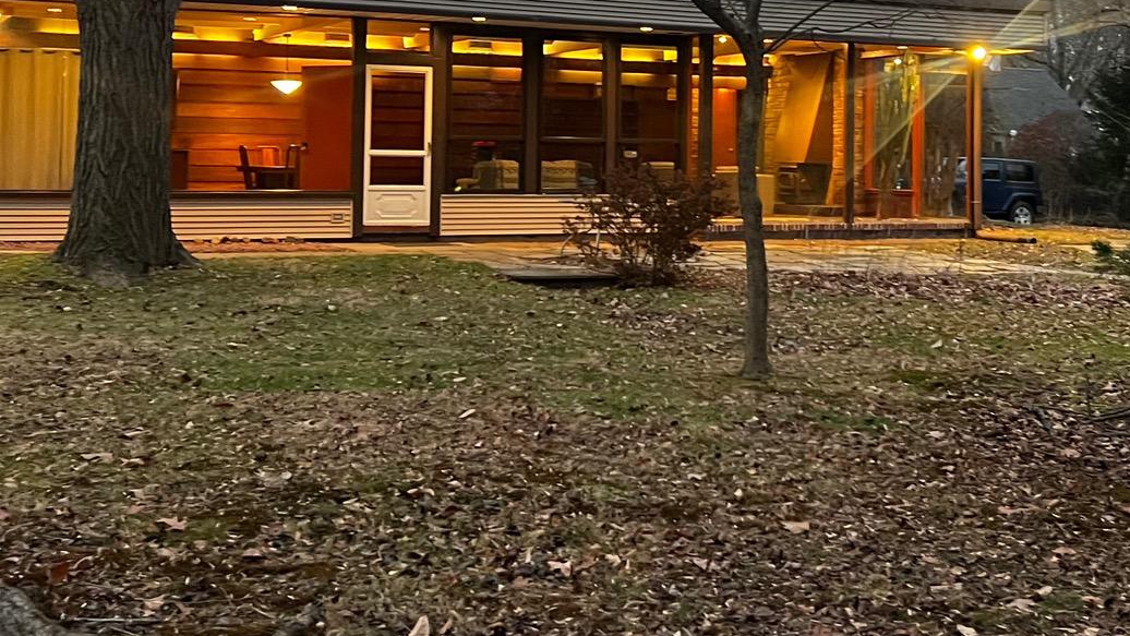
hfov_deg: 36.9
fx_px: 1678
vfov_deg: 21.2
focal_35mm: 56
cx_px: 733
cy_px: 117
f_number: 1.5
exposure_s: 1/60
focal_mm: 5.7
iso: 500
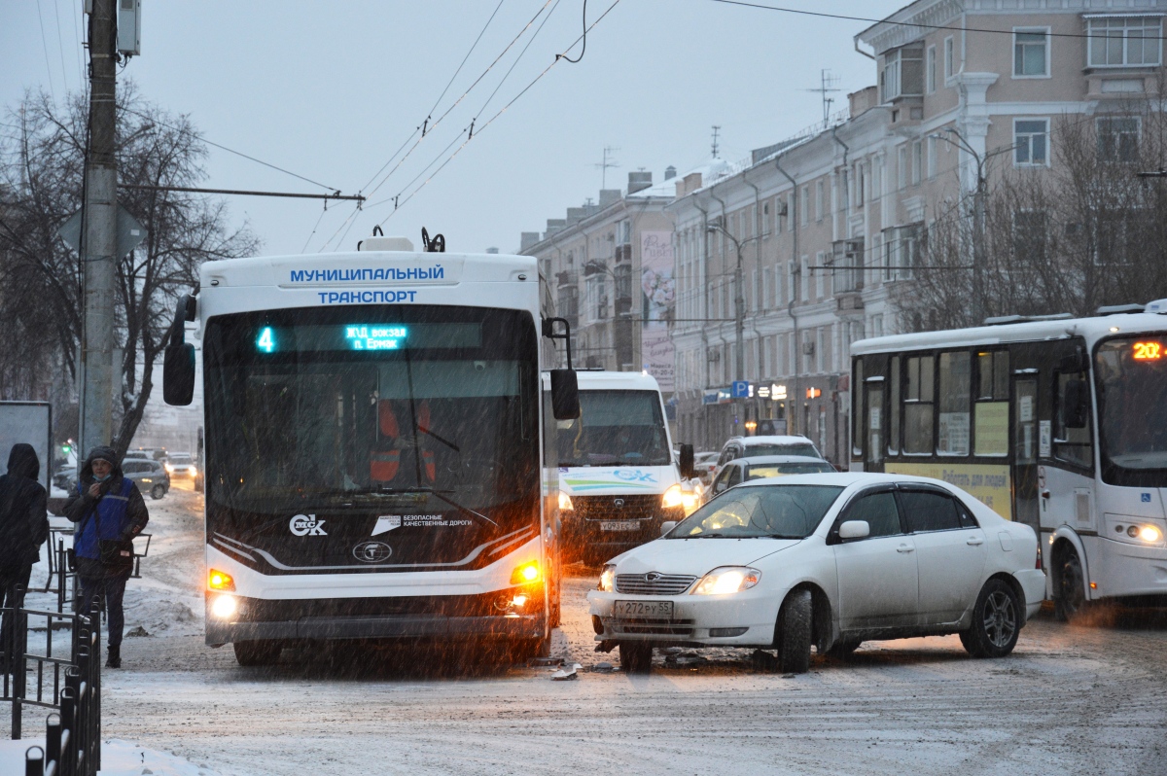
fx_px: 3887
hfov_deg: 17.1
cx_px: 584
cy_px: 388
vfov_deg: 11.4
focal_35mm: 120
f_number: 5.6
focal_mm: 80
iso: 400
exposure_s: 1/40
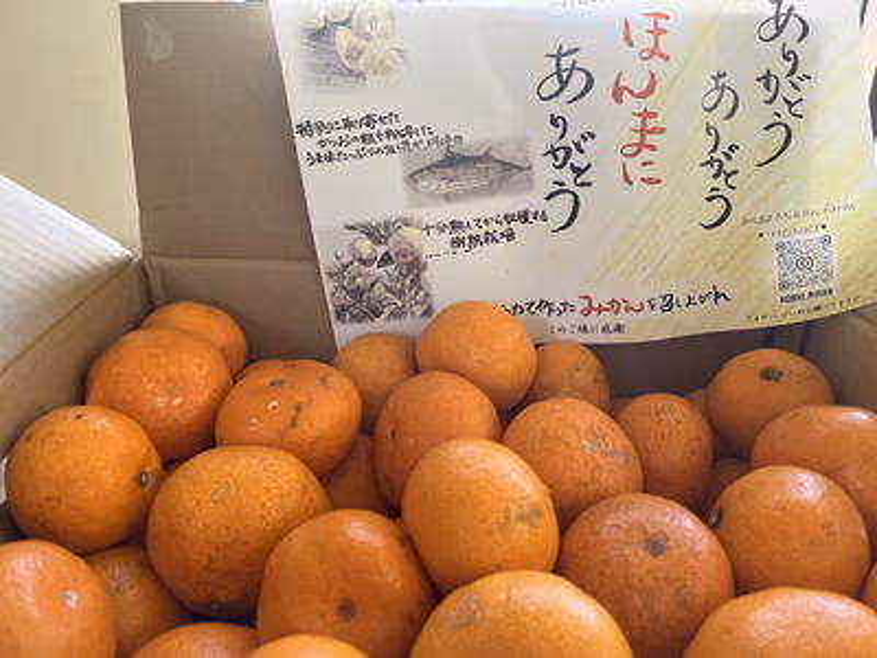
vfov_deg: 53.1
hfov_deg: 67.3
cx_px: 438
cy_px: 329
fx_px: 659
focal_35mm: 26
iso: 100
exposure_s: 1/121
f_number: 1.6
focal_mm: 5.1
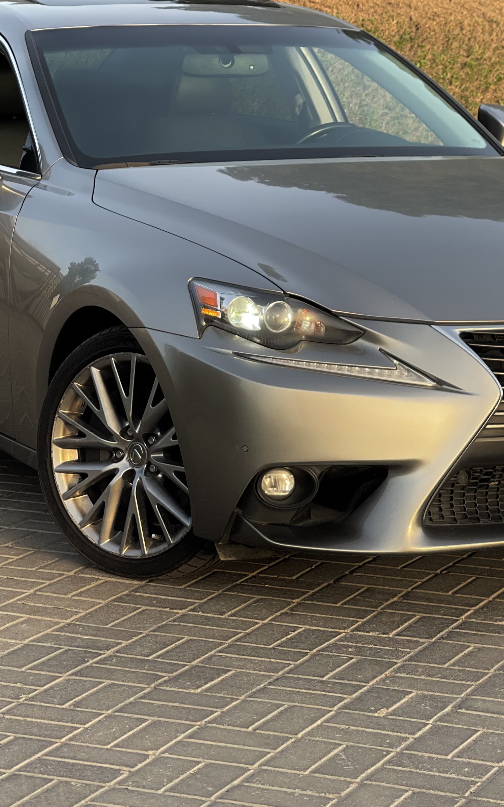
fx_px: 2462
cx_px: 250
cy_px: 335
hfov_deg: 11.7
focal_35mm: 112
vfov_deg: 18.6
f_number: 2.2
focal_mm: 7.5
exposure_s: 1/121
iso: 20
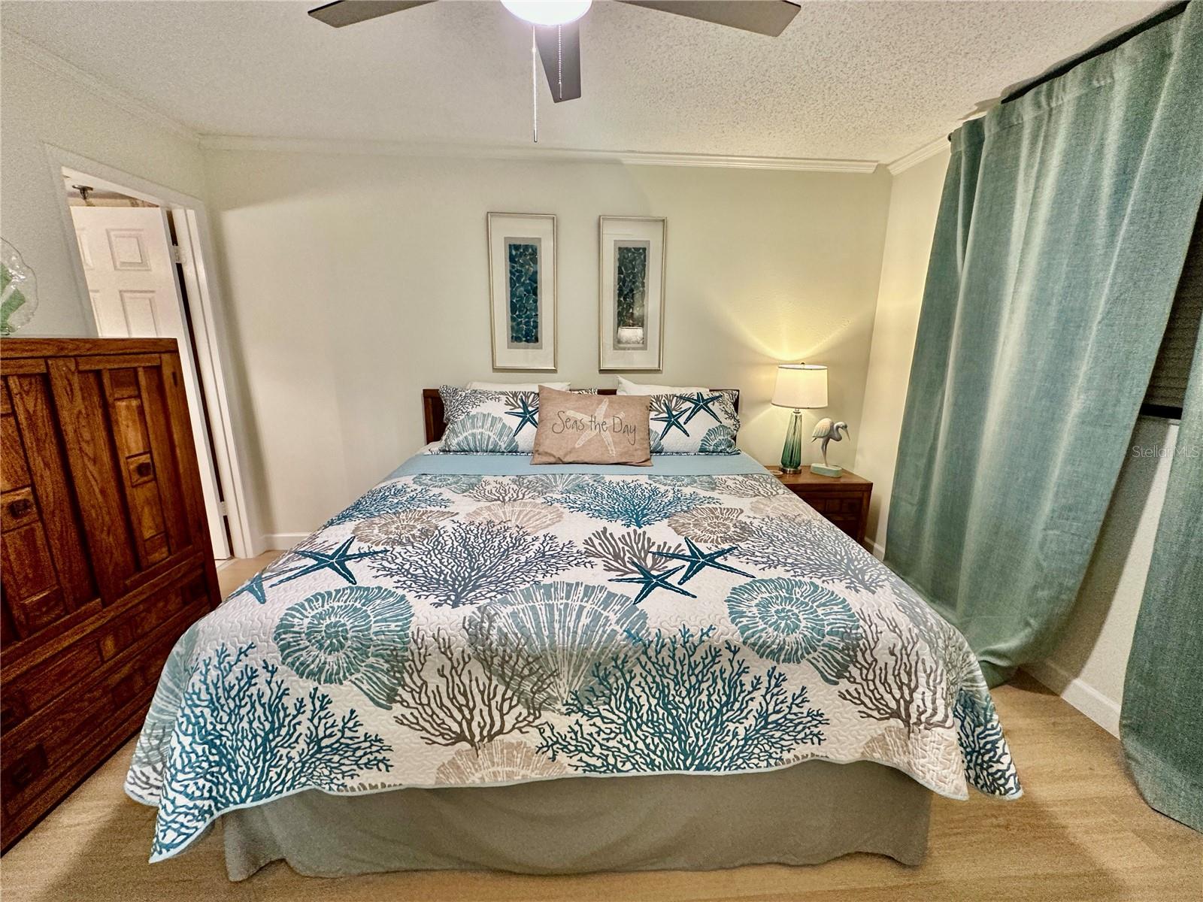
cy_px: 451
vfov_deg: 85.7
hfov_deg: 102.1
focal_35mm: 14
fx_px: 487
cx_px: 602
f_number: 2.2
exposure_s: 1/120
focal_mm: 2.22
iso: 250
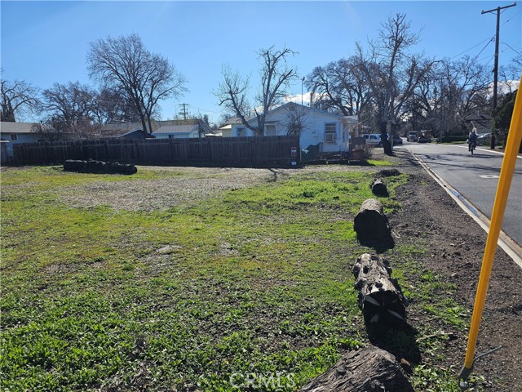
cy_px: 196
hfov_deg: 73.9
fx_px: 347
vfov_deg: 58.9
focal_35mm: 23
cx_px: 261
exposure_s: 1/1410
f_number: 1.7
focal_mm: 6.3
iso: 16
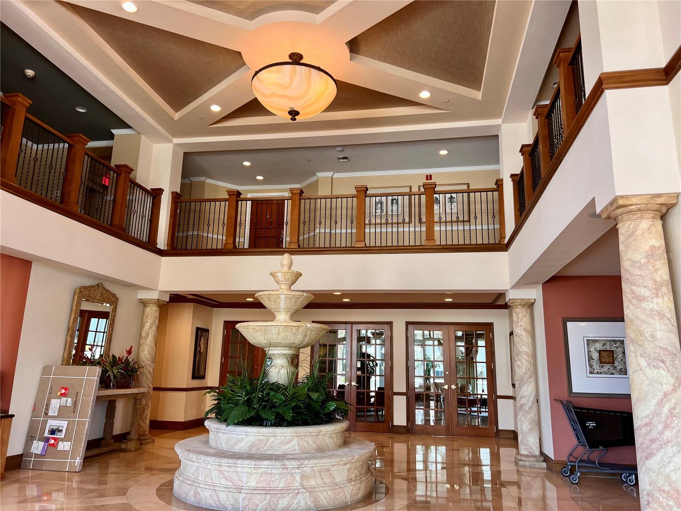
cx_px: 340
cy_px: 256
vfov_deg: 53.1
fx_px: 511
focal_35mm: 26
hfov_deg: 67.3
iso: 100
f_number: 1.5
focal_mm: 5.7
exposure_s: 1/120
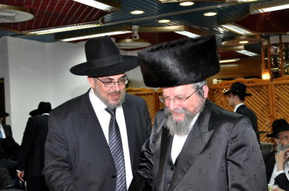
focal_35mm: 60
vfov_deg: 22.5
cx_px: 144
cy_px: 96
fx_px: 481
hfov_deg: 33.5
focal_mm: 40
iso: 800
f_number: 4.5
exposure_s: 1/60
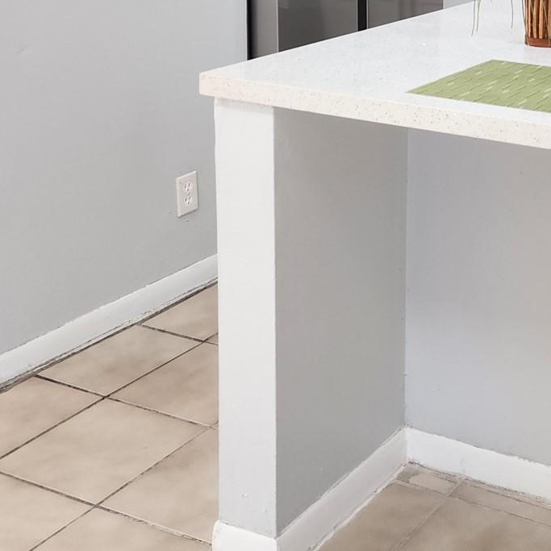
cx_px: 646
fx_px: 1099
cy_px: -56
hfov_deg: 25.5
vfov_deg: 26.0
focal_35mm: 61
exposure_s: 1/120
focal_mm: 6.4
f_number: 1.8
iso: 100
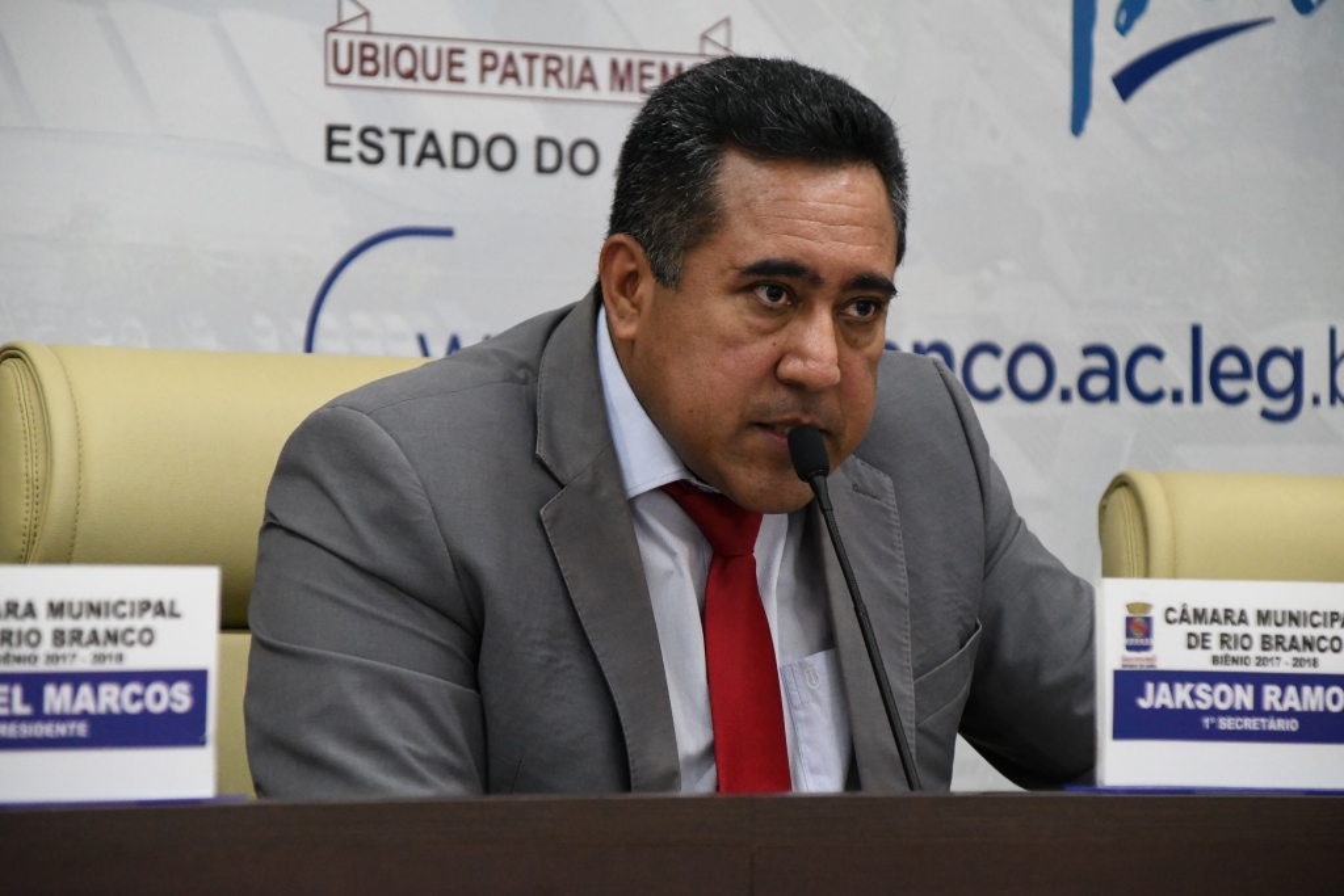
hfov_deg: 11.8
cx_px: 672
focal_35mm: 174
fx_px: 6496
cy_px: 448
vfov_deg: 7.9
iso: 5000
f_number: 6.3
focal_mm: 116
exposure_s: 1/160
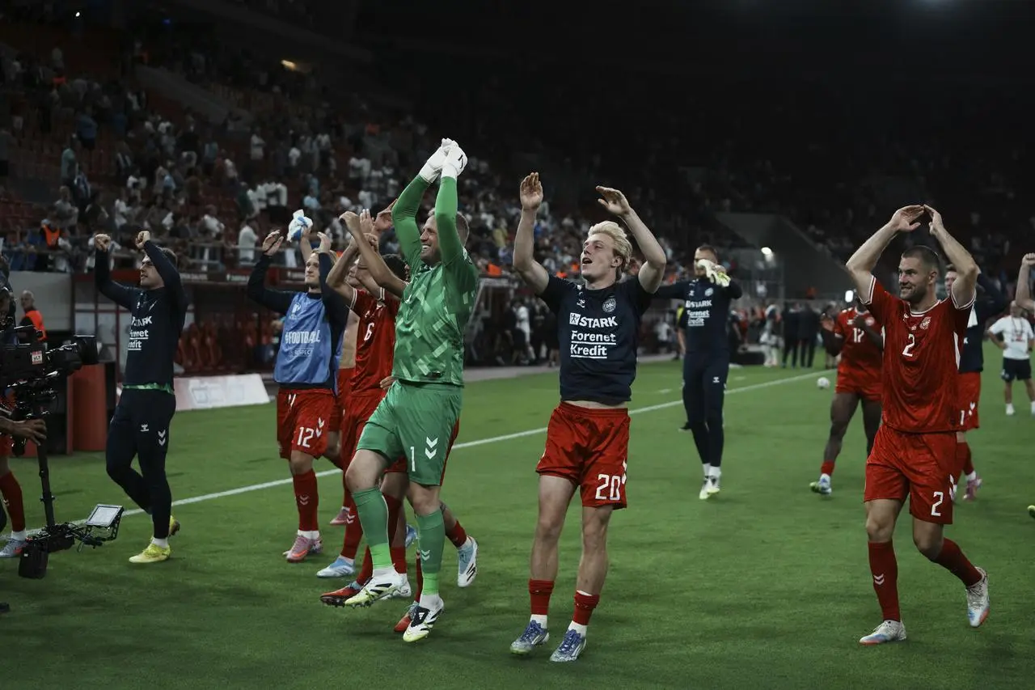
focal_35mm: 70
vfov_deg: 19.5
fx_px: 2012
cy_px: 345
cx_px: 518
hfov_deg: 28.8
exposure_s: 1/2500
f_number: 3.2
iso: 2000
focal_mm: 70
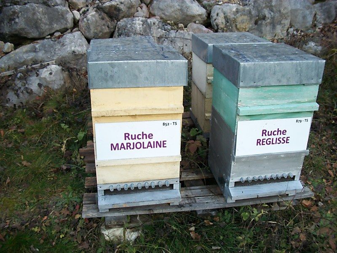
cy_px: 126
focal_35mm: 32
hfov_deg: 56.8
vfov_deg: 44.2
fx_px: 312
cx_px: 168
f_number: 2.9
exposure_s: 1/160
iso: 80
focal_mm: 5.7
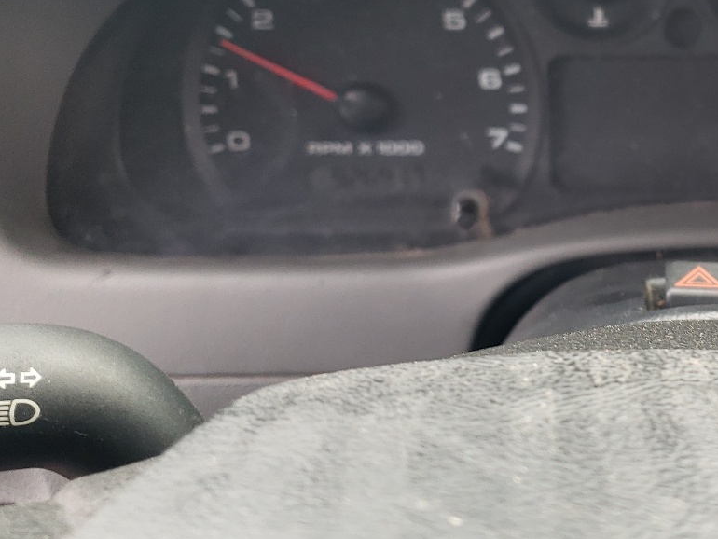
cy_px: 192
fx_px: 1120
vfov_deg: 26.9
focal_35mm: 54
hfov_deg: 33.1
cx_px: 685
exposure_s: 1/50
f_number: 1.5
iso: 78
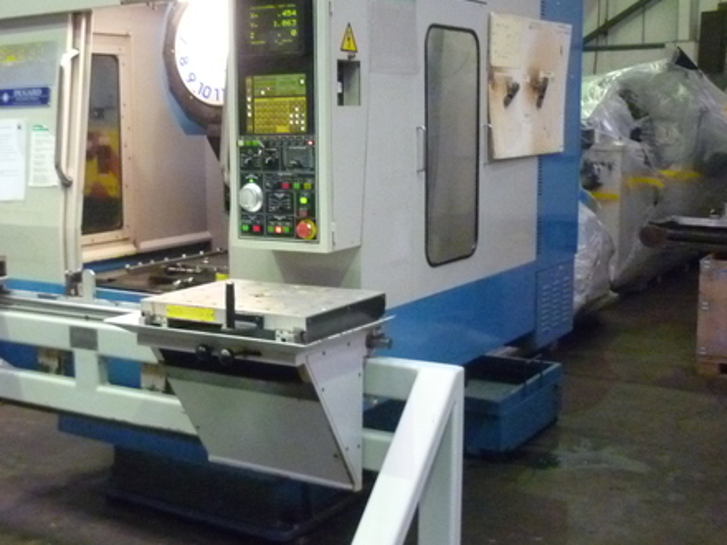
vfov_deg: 30.3
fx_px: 1008
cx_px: 235
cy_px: 259
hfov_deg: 39.1
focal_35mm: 48
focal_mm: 5.5
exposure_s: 1/25
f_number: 2.8
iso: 800
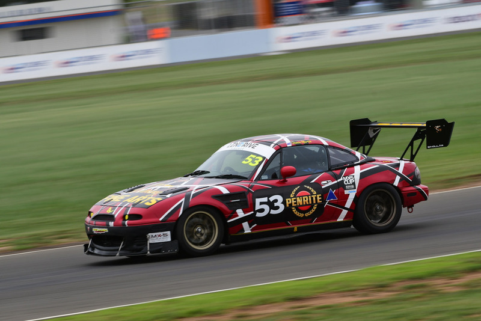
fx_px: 4010
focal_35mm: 300
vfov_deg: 4.6
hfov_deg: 6.9
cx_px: 240
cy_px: 160
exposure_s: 1/160
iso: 160
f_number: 10
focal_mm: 200
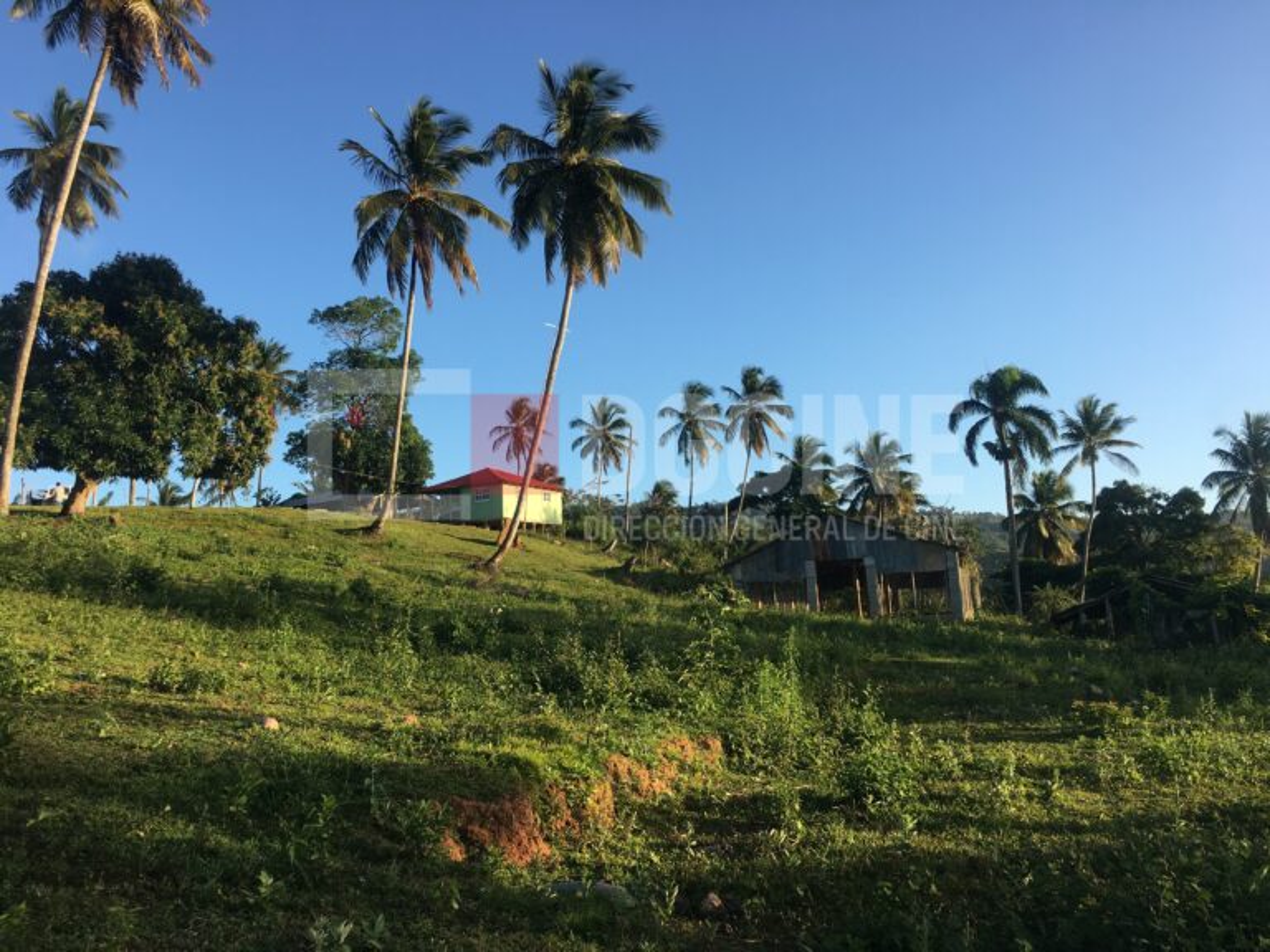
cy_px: 476
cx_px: 635
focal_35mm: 29
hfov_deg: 61.7
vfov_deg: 48.2
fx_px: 1064
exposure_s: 1/469
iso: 25
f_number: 2.2
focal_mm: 4.15
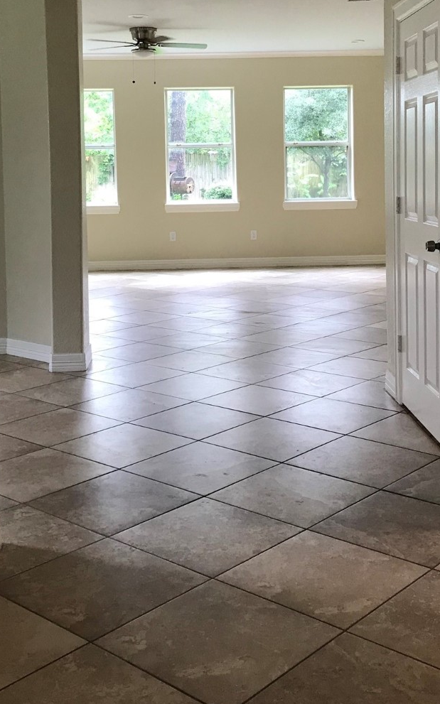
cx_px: 220
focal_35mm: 46
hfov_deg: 28.0
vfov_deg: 42.6
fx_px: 883
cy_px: 207
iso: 32
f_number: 1.8
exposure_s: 1/24
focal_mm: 3.99
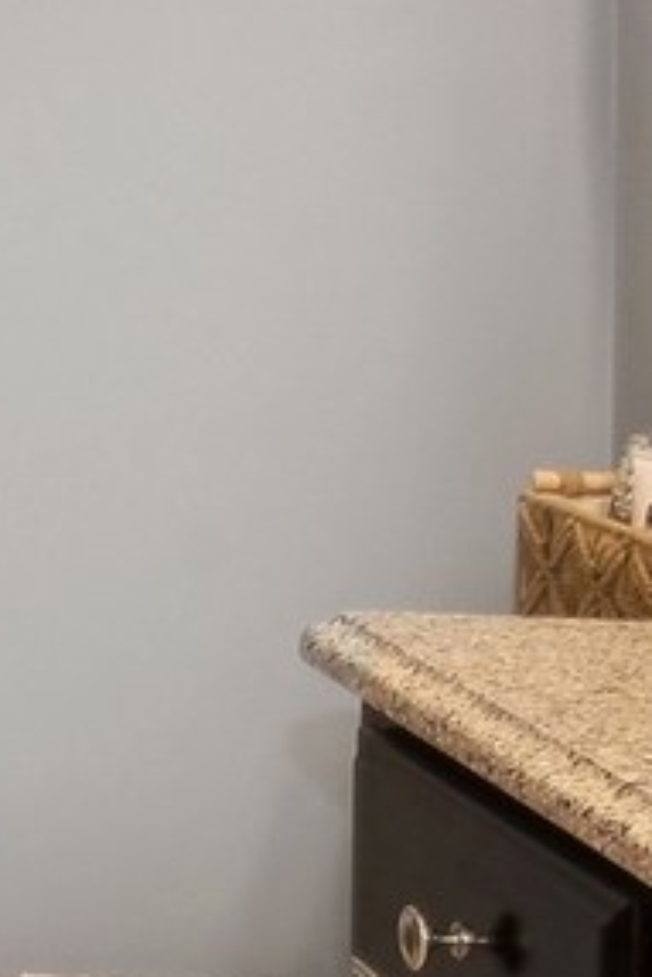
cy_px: -164
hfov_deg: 10.0
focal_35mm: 102
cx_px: -1324
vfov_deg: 19.0
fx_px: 2767
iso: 100
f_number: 9
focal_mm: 12
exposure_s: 1/4
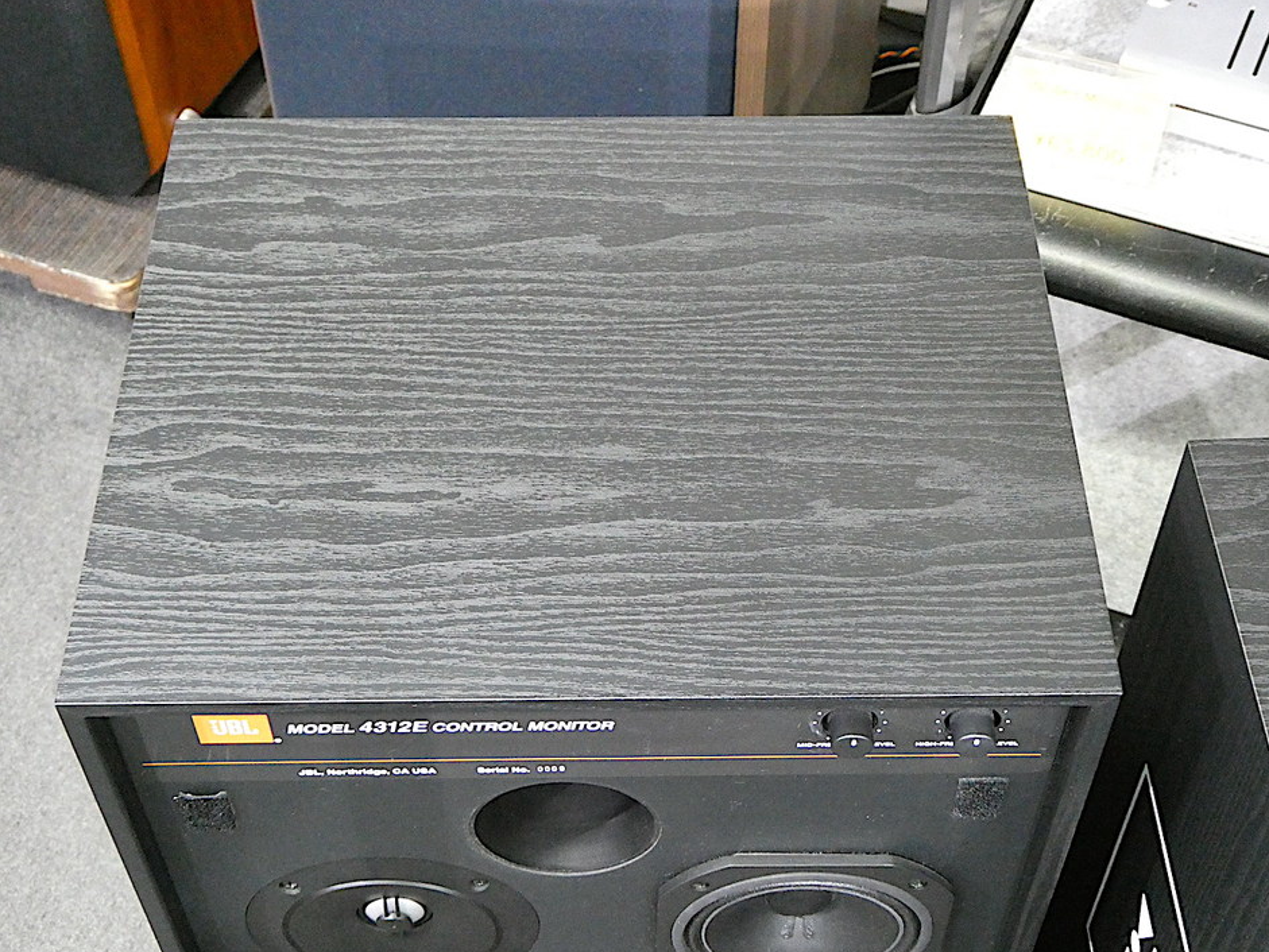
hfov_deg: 37.5
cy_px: 481
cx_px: 646
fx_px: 1870
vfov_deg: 28.6
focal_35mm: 51
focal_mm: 9
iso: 1600
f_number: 4.1
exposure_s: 1/13
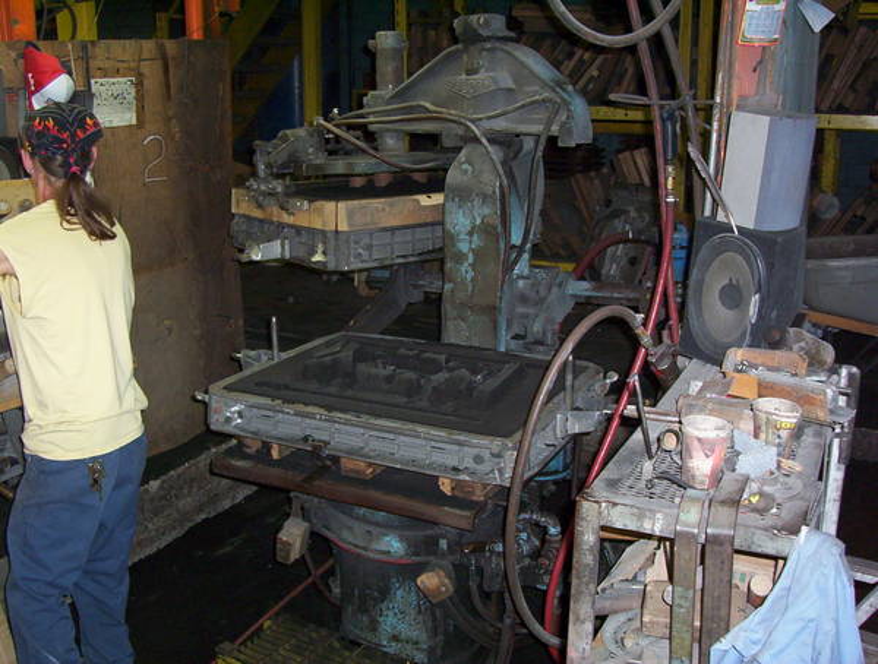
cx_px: 439
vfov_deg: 33.8
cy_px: 332
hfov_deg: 43.7
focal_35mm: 43
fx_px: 1094
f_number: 2.73
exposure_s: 1/60
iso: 140
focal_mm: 5.77
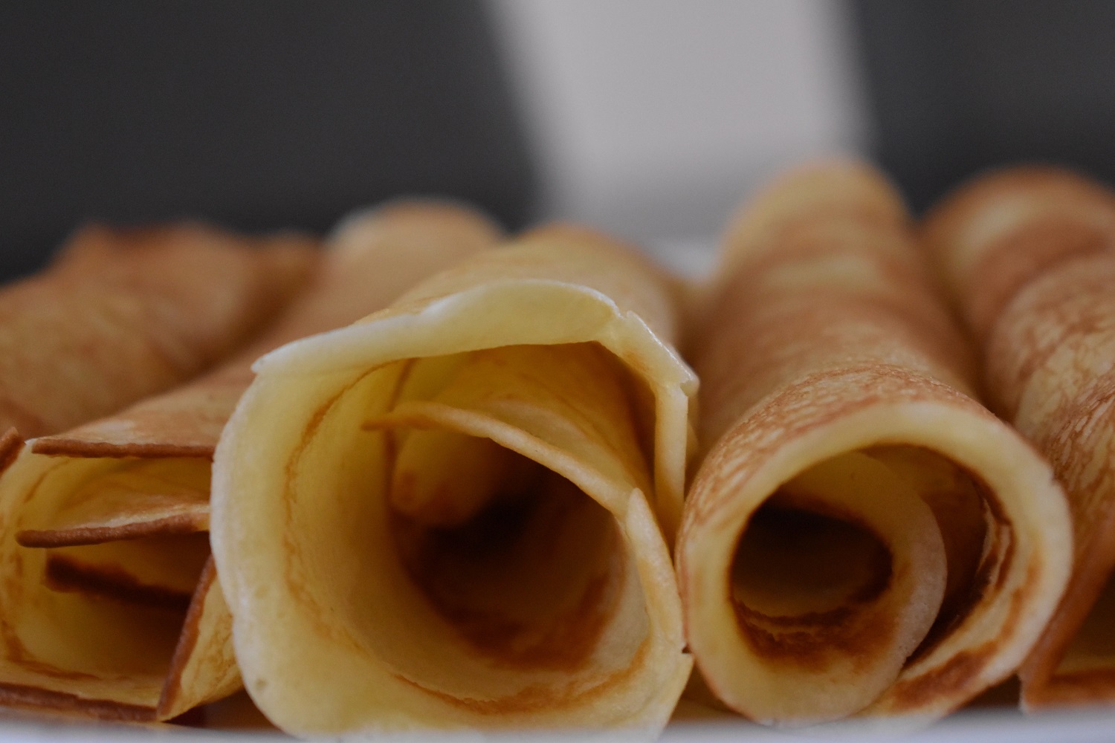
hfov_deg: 24.6
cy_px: 372
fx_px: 2555
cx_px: 558
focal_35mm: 82
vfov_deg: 16.6
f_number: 5.6
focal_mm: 55
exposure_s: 1/30
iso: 3200
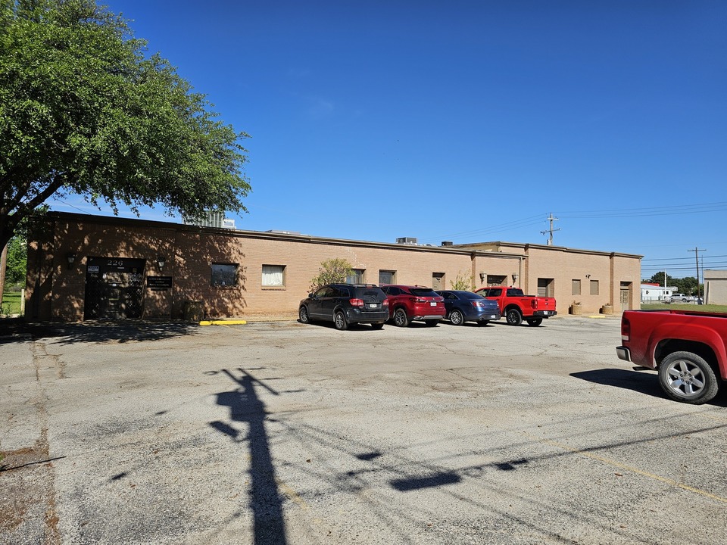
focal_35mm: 23
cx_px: 364
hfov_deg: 73.9
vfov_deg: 58.9
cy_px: 272
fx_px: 483
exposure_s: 1/1325
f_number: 1.7
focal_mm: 6.3
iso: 10
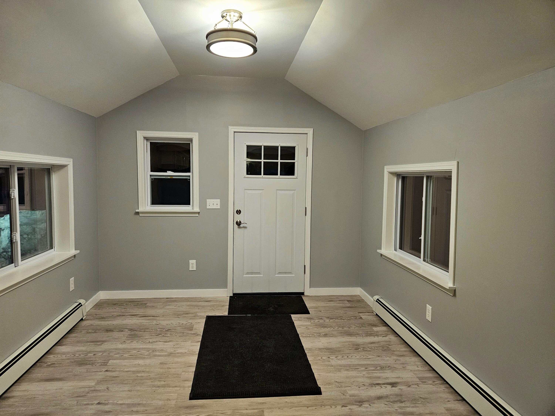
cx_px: 278
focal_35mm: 23
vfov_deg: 58.9
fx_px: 369
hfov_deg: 73.9
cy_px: 208
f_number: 1.8
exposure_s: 1/120
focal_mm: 5.4
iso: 500
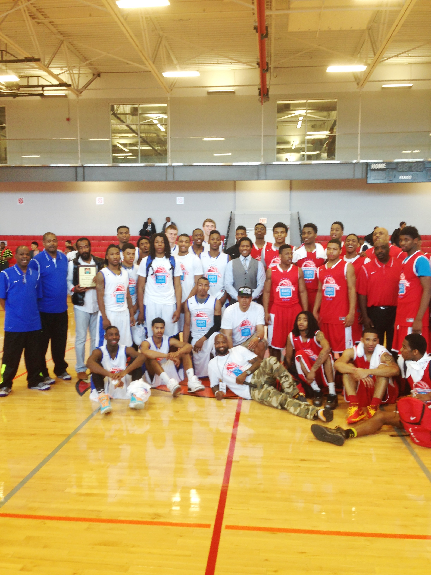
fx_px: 548
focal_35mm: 33
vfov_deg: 55.4
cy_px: 288
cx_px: 216
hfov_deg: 42.9
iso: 50
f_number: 2.4
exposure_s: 1/20
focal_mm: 4.12
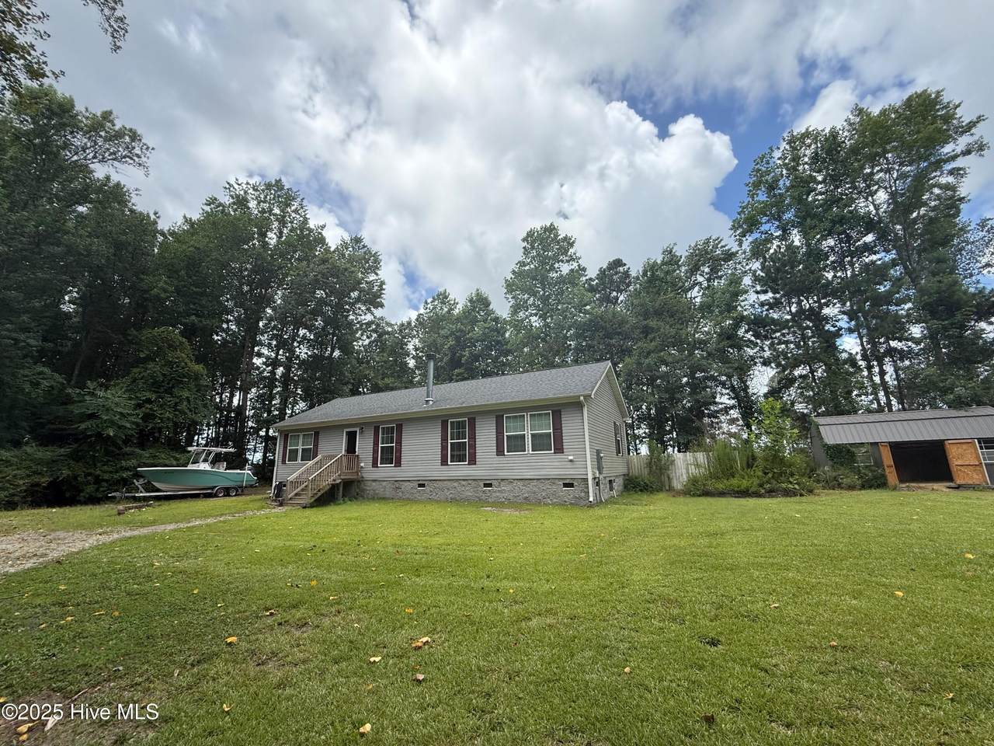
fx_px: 402
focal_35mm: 14
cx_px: 497
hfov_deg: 102.1
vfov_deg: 85.7
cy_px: 373
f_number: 2.2
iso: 64
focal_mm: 2.22
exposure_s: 1/1613
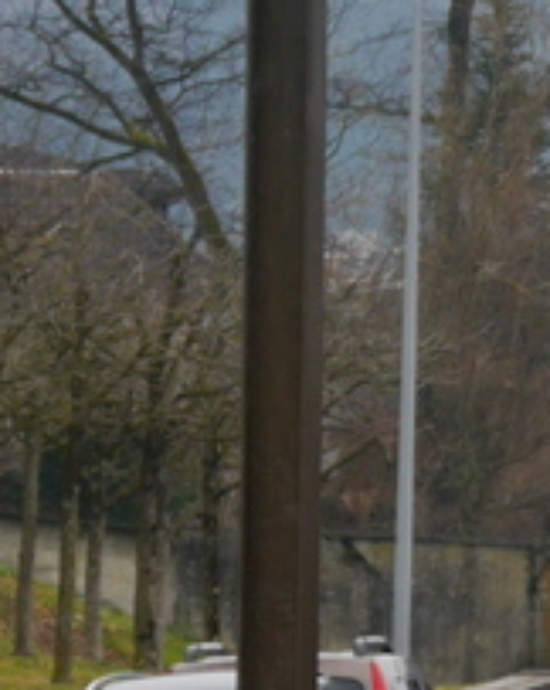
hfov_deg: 3.2
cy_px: -27
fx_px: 9883
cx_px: 1290
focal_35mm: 485
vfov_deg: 4.0
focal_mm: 42
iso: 160
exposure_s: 1/125
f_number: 5.6
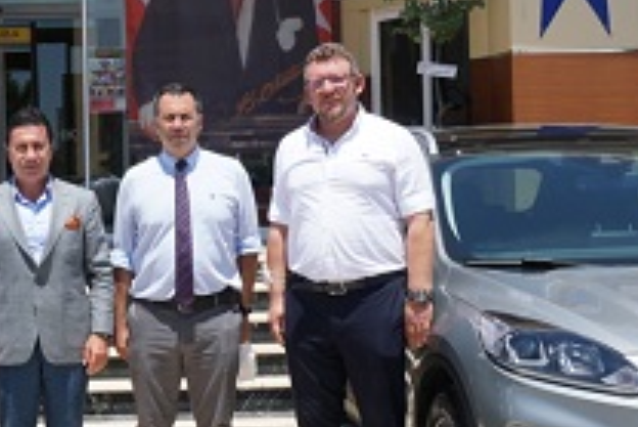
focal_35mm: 83
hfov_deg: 23.7
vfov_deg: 16.5
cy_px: 155
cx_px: 46
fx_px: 1472
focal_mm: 18
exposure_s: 1/125
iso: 100
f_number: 10
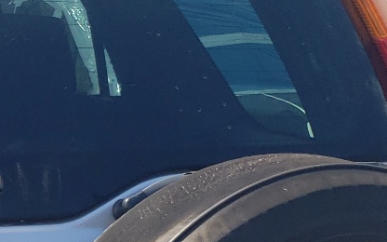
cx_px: -158
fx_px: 1118
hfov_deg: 17.9
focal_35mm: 106
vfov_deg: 12.0
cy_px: 323
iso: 50
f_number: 1.5
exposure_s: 1/2000
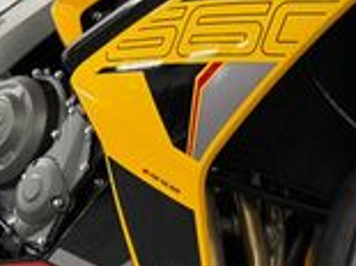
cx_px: 266
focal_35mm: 99
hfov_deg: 19.7
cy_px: 41
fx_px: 1017
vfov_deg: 14.8
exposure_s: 1/50
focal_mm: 6.76
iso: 125
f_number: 1.78
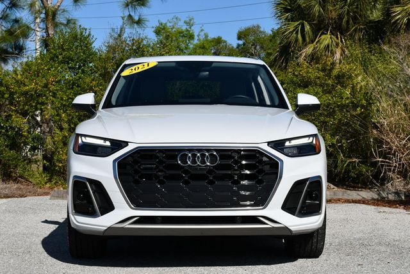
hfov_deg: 25.3
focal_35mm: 80
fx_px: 912
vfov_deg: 17.1
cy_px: 137
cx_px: 205
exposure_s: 1/400
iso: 100
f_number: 10
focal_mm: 40
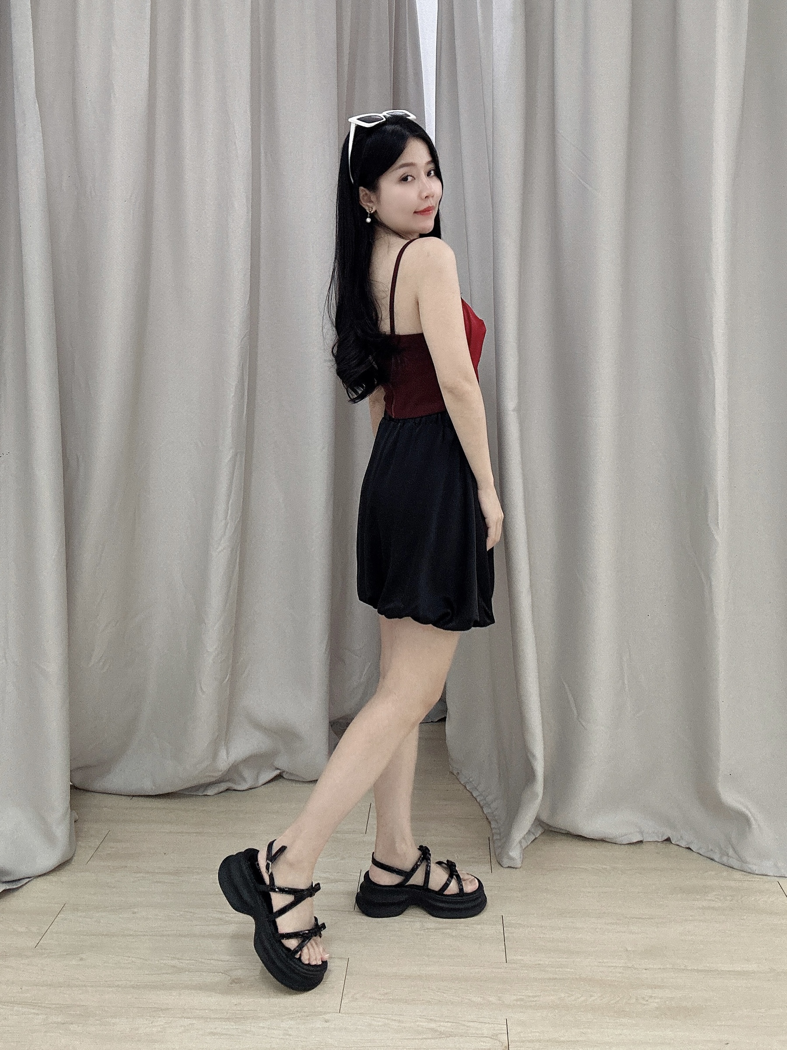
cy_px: 525
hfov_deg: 58.9
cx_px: 394
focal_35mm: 23
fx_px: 697
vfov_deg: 73.9
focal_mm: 2.69
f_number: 1.9
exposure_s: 1/50
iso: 100
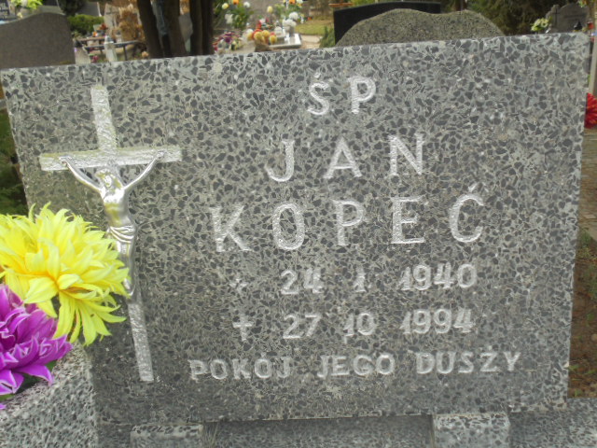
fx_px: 655
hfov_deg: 49.0
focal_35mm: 38
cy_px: 224
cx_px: 298
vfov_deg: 37.7
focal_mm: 6.9
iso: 100
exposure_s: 1/100
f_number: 4.2
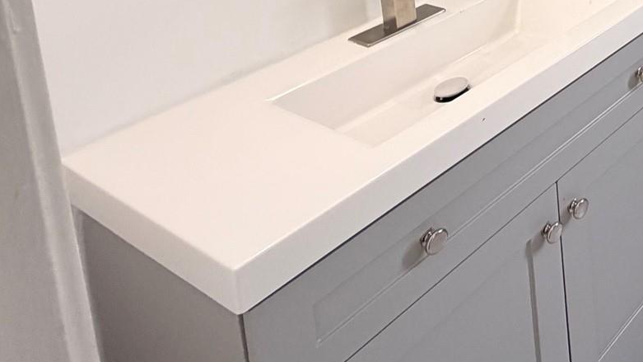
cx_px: 829
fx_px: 682
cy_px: -226
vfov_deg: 22.4
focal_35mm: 40
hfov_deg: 35.3
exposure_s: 1/120
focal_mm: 2.22
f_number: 2.2
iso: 250
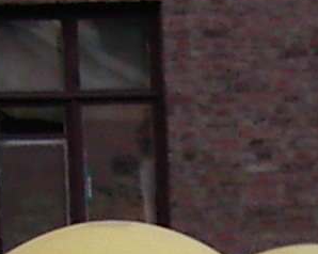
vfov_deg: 5.7
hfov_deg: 7.4
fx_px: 2398
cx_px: 515
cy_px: 735
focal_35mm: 255
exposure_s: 1/60
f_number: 2.6
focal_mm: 5.8
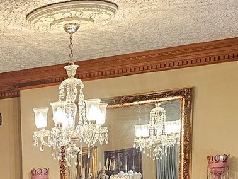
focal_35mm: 92
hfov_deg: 20.1
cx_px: -41
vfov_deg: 14.0
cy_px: 336
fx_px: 633
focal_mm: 6.3
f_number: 1.7
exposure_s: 1/60
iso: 640
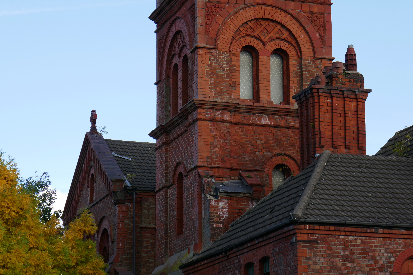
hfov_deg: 18.3
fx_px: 1285
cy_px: 138
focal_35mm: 112
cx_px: 206
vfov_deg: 12.2
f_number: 5.4
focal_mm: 40.7
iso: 125
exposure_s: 1/200
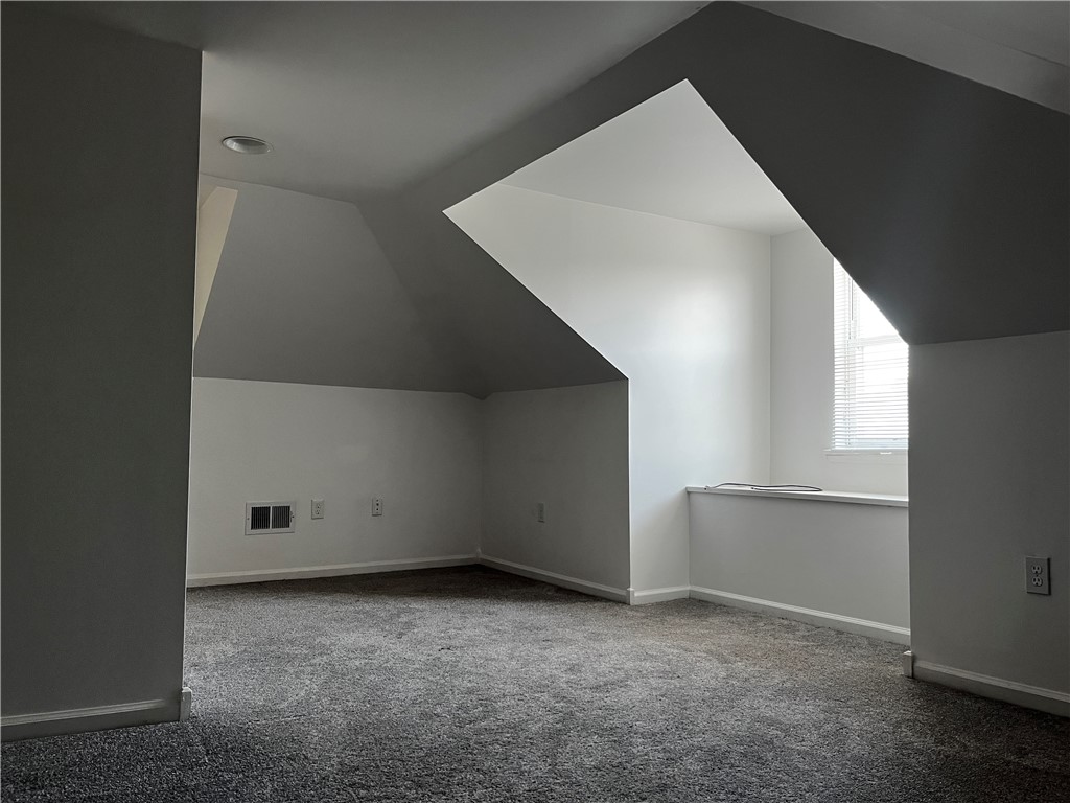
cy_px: 402
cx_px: 535
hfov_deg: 67.3
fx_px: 804
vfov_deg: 53.1
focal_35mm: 26
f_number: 1.6
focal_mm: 5.1
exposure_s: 1/97
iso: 125
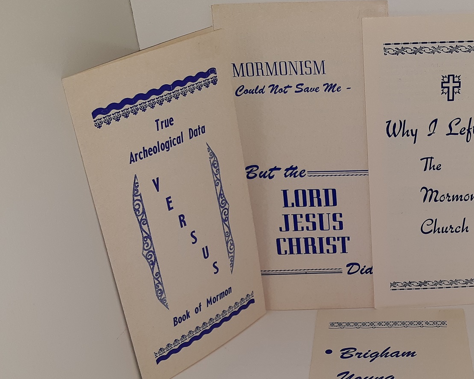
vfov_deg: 29.3
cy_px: 275
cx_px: 380
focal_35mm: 51
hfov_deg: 35.5
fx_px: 716
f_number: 1.7
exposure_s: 1/243
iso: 40
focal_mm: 3.7
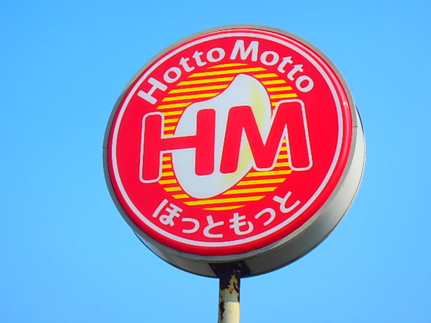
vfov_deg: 14.1
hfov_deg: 18.7
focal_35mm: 105
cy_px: 162
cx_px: 216
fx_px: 1307
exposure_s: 1/400
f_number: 5.7
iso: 125
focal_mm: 18.7
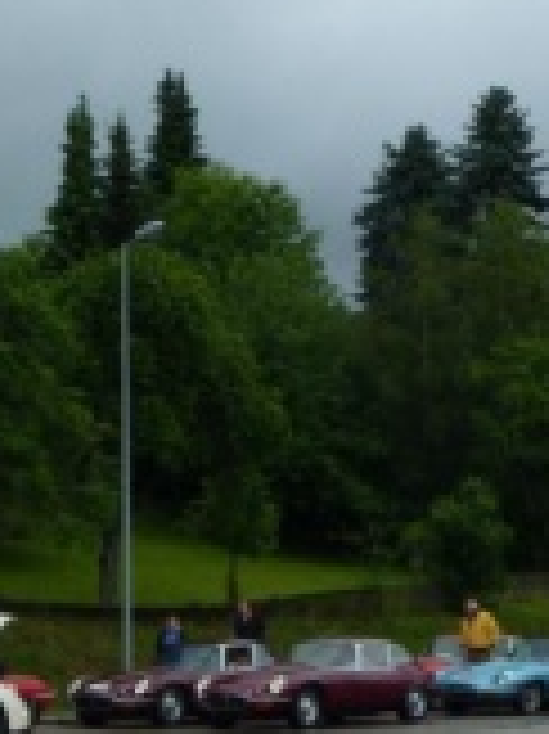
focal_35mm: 92
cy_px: 561
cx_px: -108
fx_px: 1948
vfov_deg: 21.1
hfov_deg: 15.5
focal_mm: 5.4
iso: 100
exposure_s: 1/400
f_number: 4
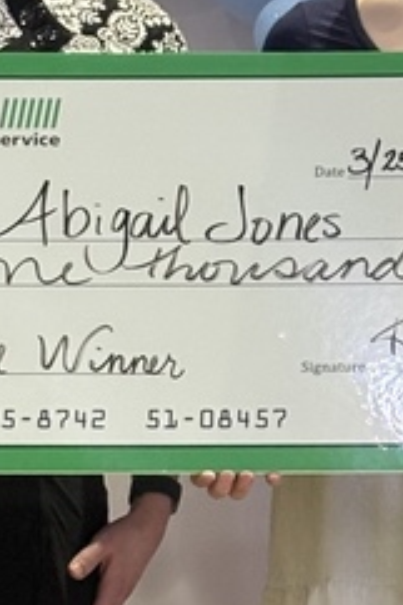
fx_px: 3851
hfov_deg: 6.0
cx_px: 173
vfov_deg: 8.9
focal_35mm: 229
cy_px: 632
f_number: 1.6
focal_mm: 5.96
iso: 250
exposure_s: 1/40
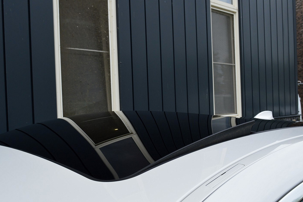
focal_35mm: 38
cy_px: 115
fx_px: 320
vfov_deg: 35.0
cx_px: 132
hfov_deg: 50.6
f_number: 10
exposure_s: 1/250
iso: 400
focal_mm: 22
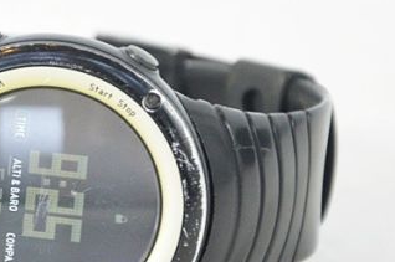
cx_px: 61
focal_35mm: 380
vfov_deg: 3.6
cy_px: 171
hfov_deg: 5.4
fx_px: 4165
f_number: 5.6
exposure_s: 1/80
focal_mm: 105
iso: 1600
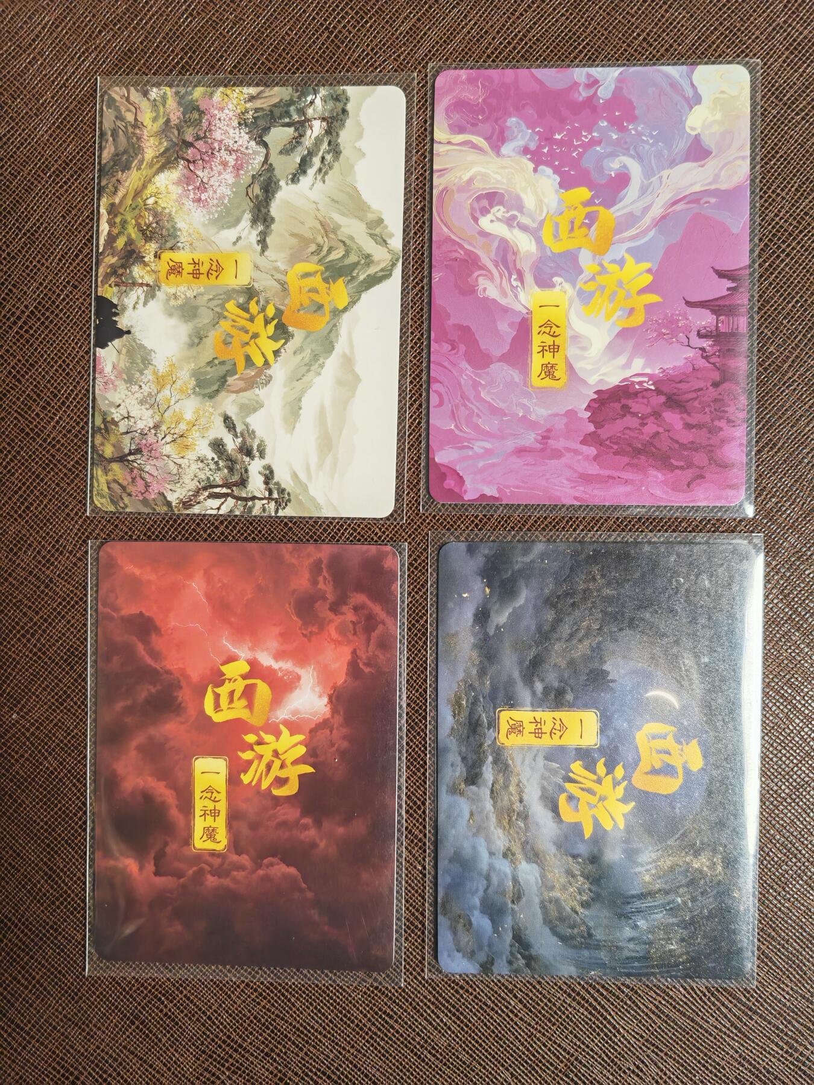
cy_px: 542
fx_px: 847
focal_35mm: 27
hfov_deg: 51.4
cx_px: 407
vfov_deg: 65.3
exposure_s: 1/100
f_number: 1.8
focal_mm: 5.53
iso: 320
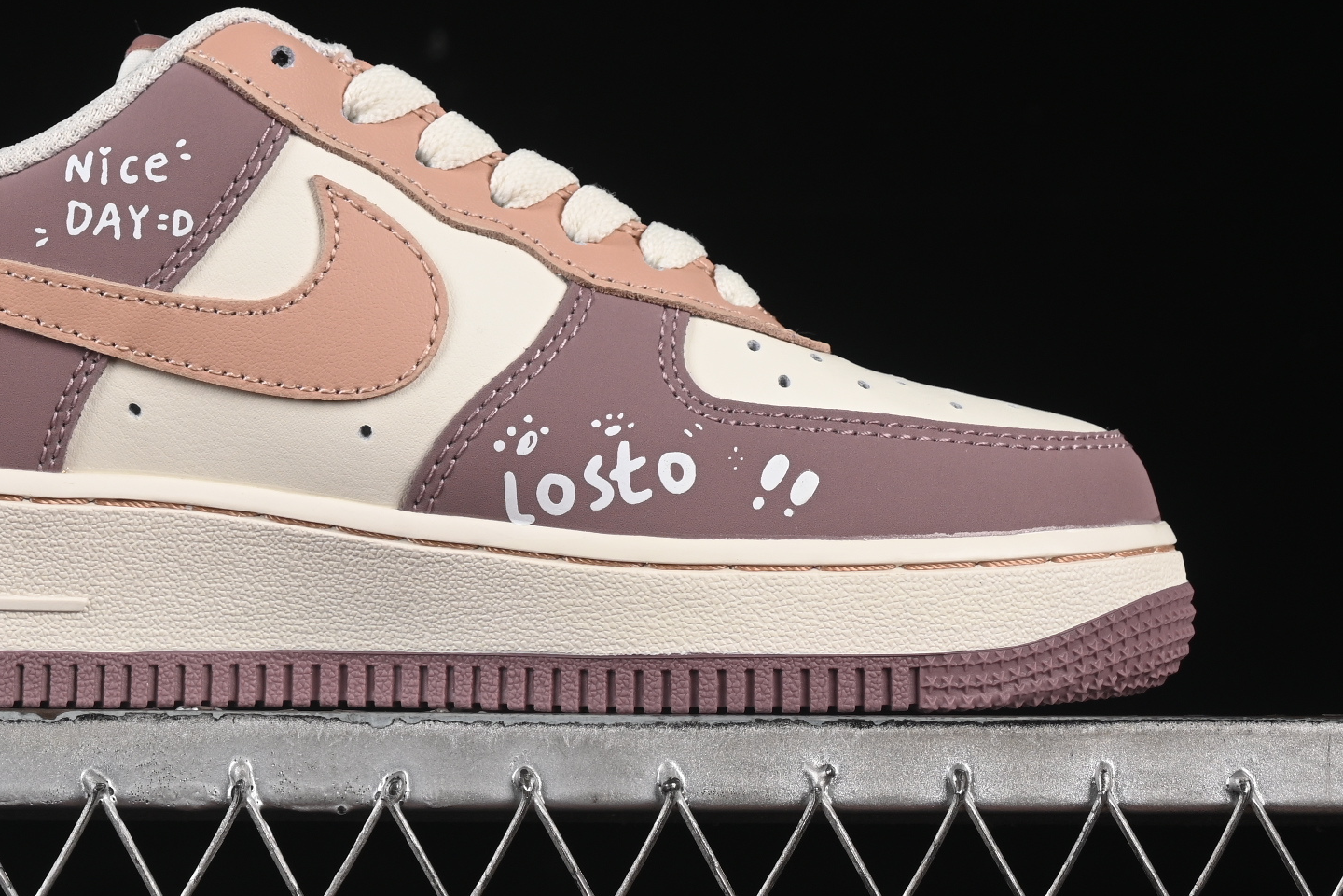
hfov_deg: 14.1
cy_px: 167
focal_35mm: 145
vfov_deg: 9.4
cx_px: 355
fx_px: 5409
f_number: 8
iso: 160
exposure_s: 1/80
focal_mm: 50
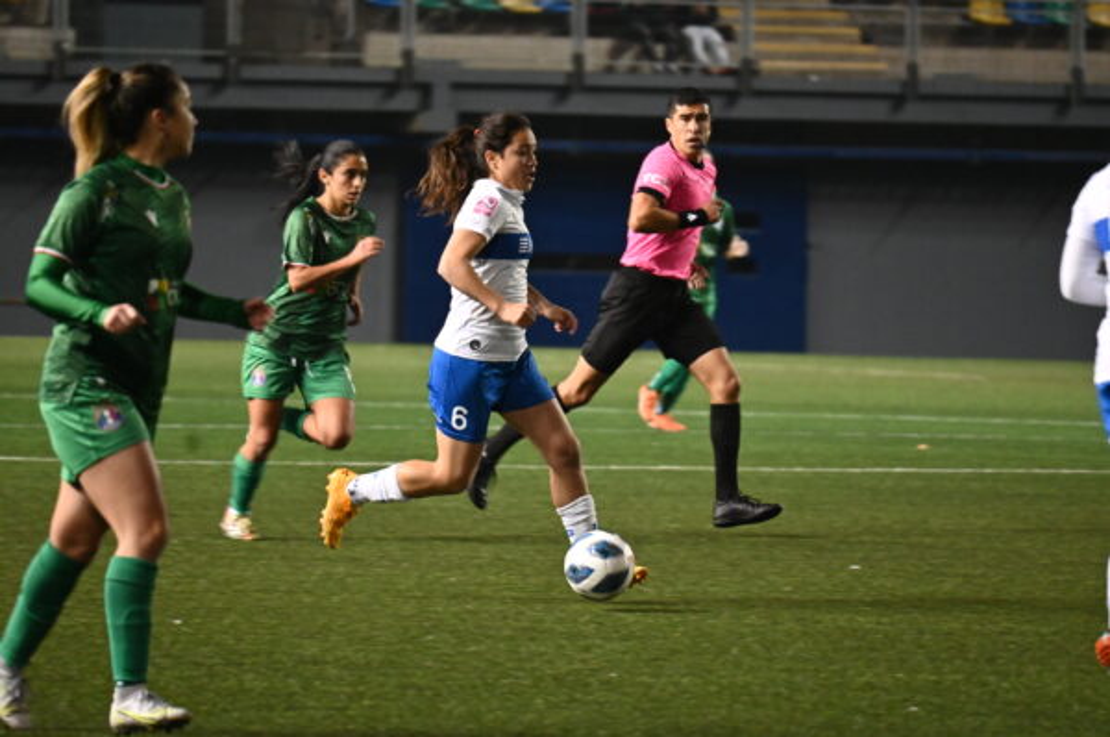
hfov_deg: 5.5
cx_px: 555
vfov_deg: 3.7
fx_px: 11544
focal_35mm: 375
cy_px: 368
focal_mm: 250
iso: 4000
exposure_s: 1/250
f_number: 6.3
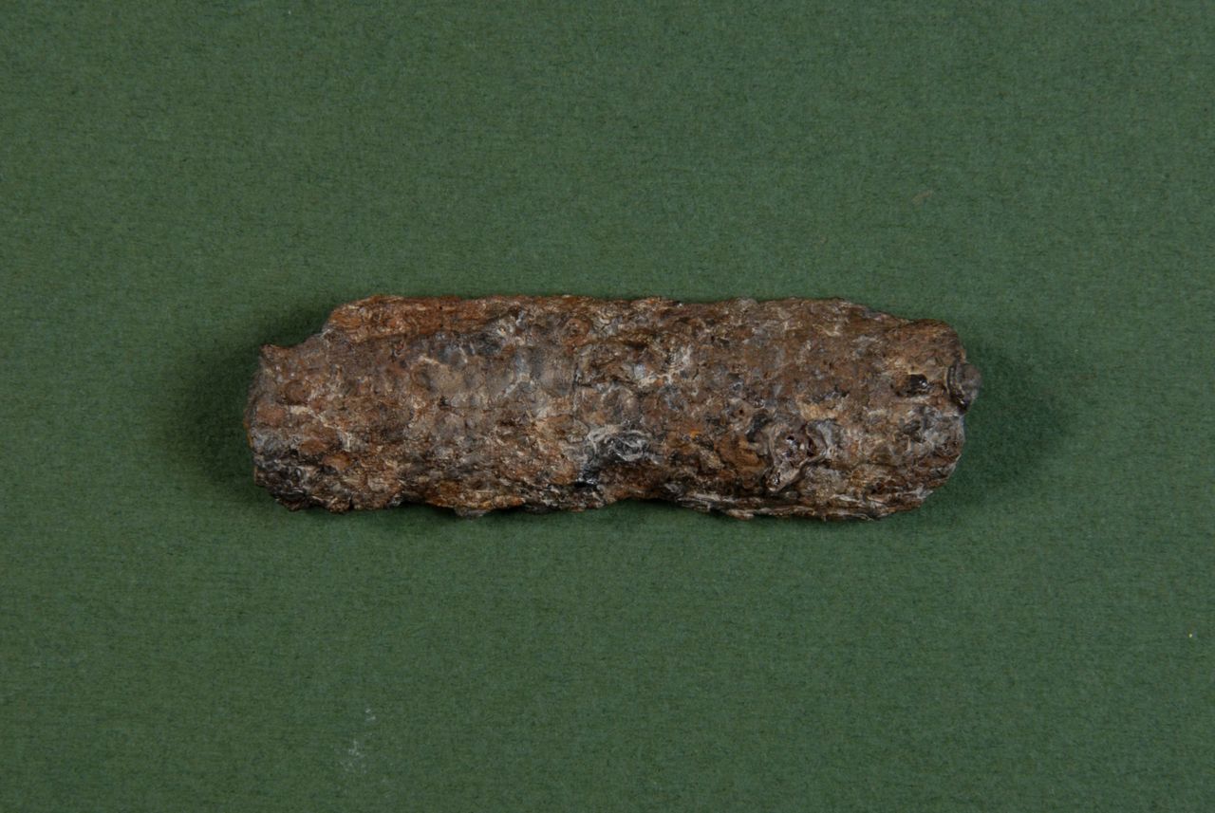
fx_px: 4308
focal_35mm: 128
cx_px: 608
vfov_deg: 10.8
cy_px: 406
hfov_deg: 16.1
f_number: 32
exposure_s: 3
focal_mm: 85
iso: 100
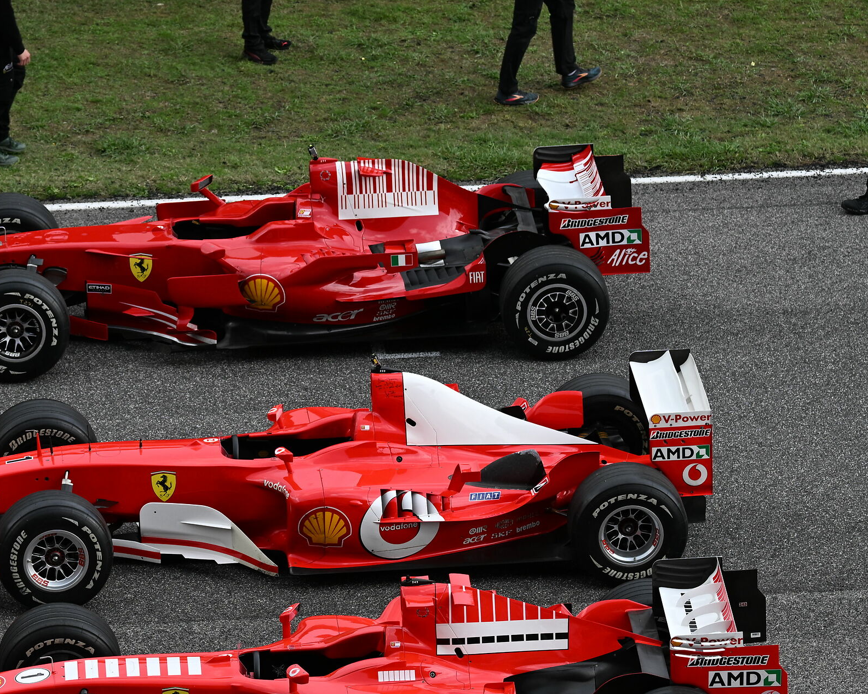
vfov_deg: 5.6
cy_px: 437
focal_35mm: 277
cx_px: 240
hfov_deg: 7.0
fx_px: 7116
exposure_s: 1/500
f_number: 5.6
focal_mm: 130
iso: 220
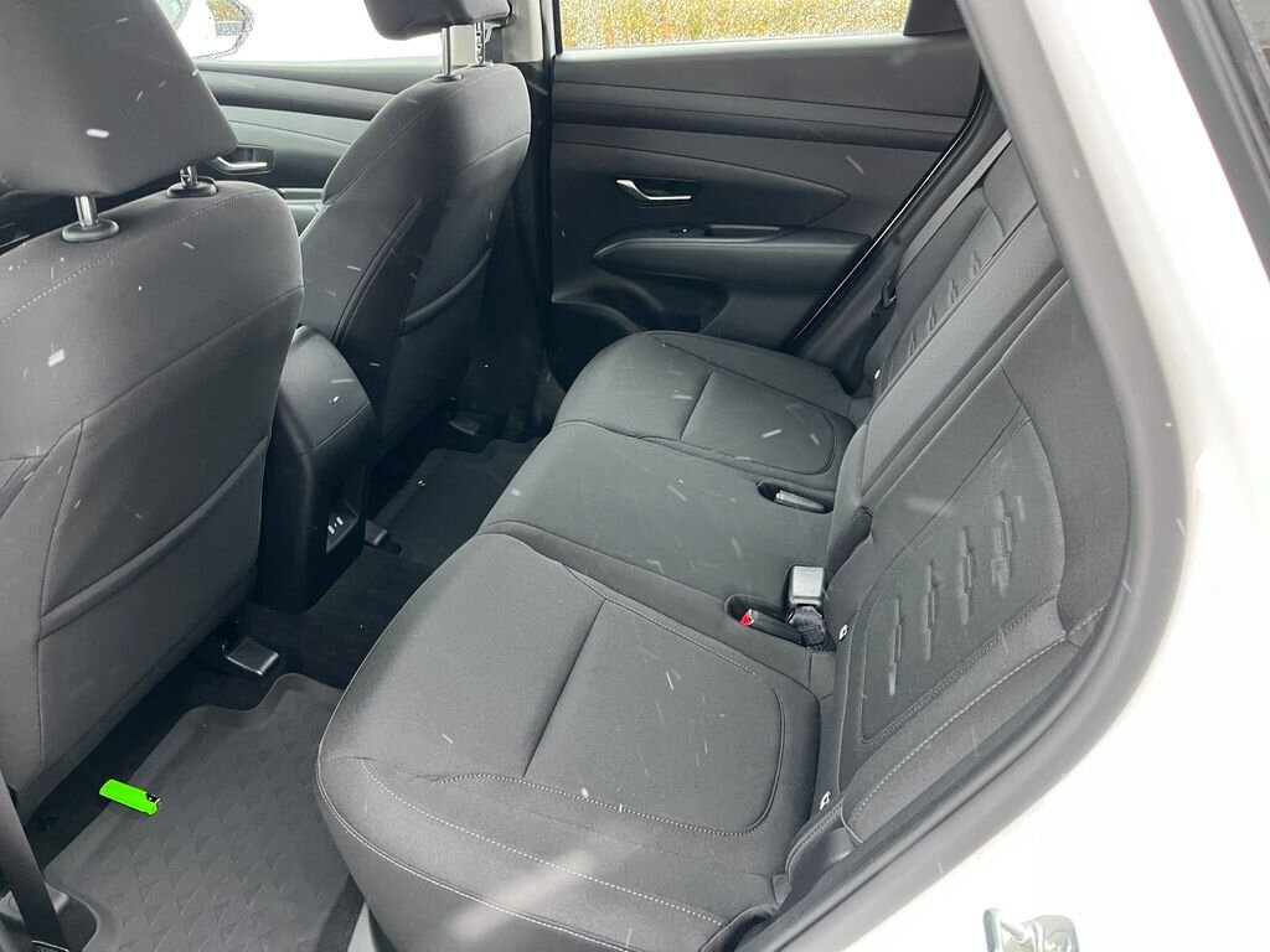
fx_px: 954
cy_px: 476
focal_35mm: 26
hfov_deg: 67.3
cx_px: 635
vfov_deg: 53.1
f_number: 1.6
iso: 320
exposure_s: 1/60
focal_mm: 5.1
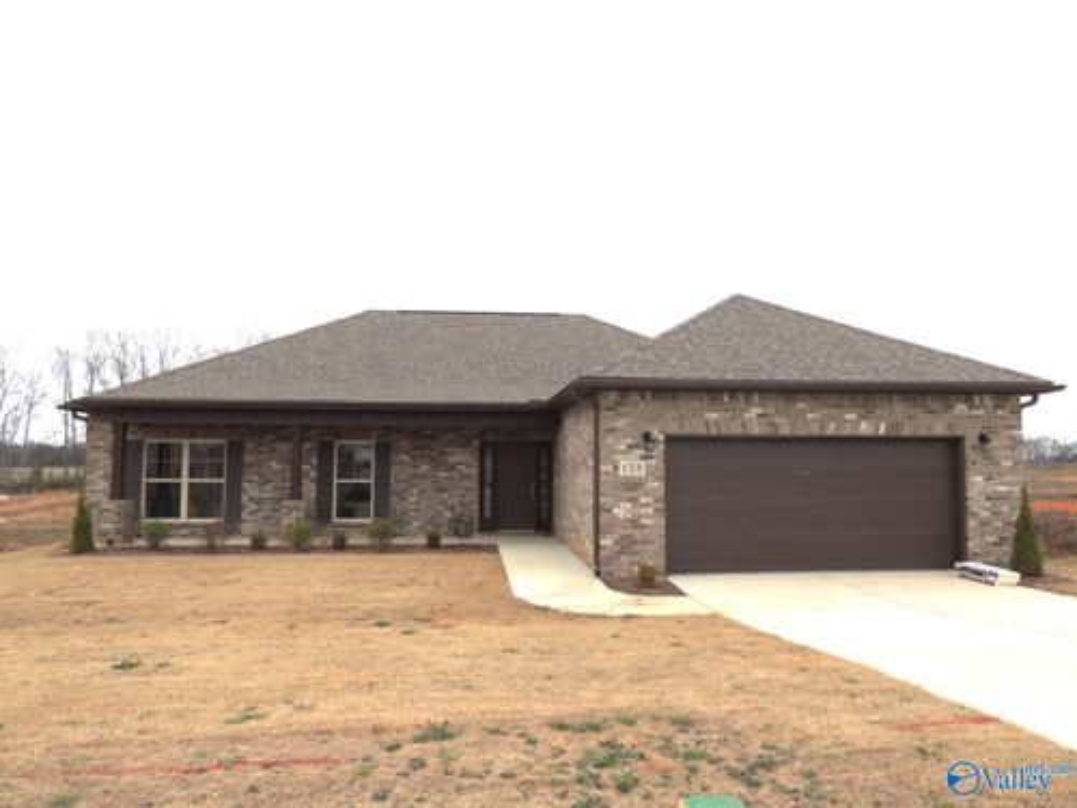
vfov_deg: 56.8
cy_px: 404
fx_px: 747
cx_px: 538
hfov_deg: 71.6
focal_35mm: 24
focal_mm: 4.3
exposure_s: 1/200
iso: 100
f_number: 3
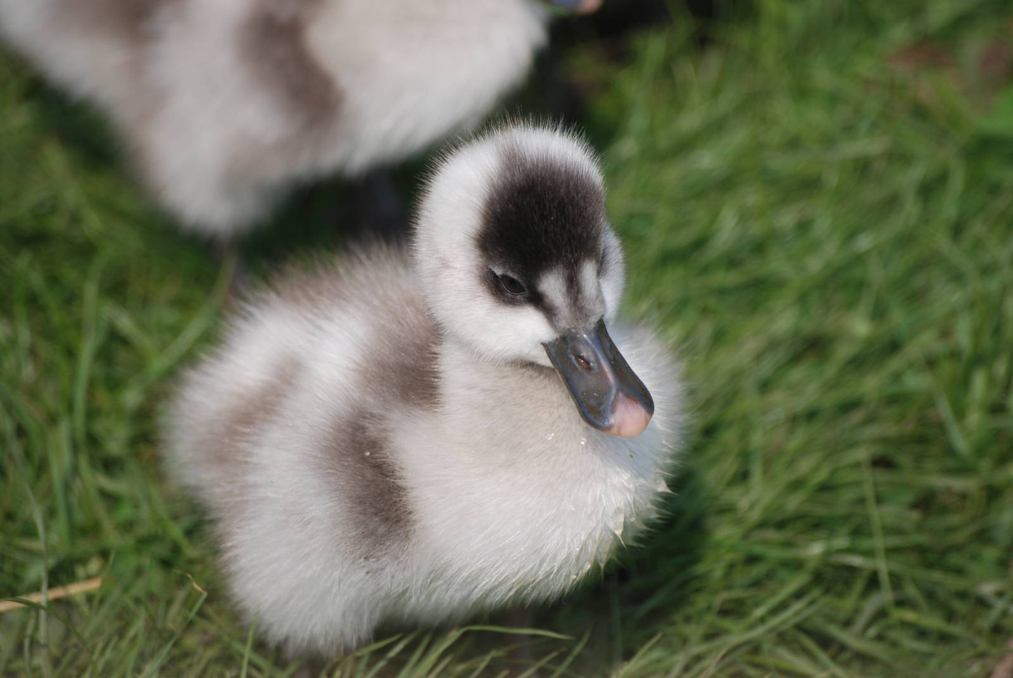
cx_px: 506
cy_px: 339
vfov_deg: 3.4
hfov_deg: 5.1
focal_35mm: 405
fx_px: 11410
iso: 200
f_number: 5.6
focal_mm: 270
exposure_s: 1/800
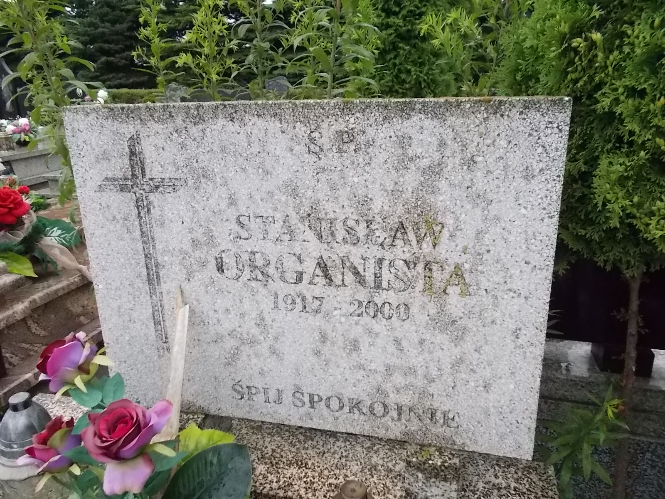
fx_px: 499
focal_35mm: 26
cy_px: 250
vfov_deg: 53.1
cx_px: 332
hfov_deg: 67.3
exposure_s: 1/200
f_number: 8
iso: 400
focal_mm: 4.6
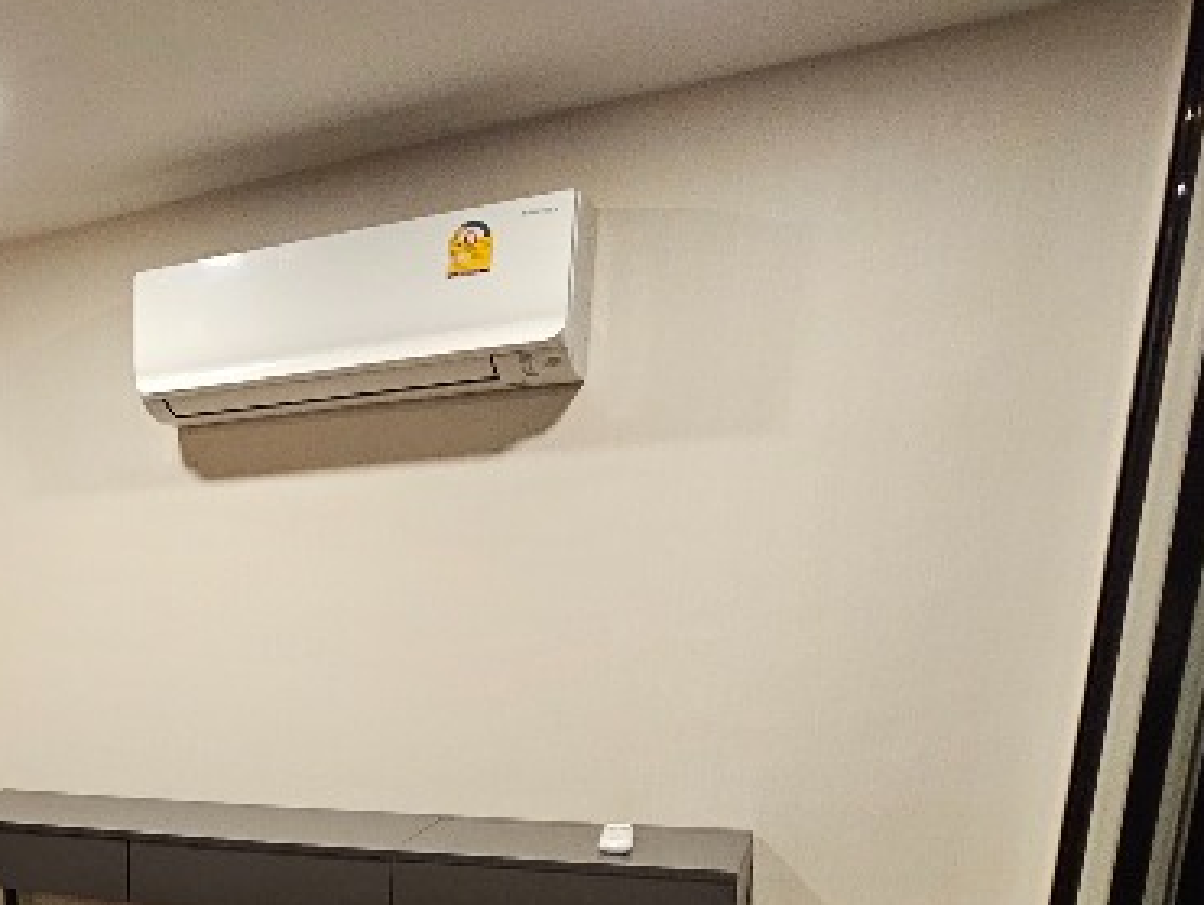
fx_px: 1219
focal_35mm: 35
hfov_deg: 40.9
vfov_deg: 36.9
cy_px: 889
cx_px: -153
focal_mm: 2.2
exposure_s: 1/50
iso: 400
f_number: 2.2
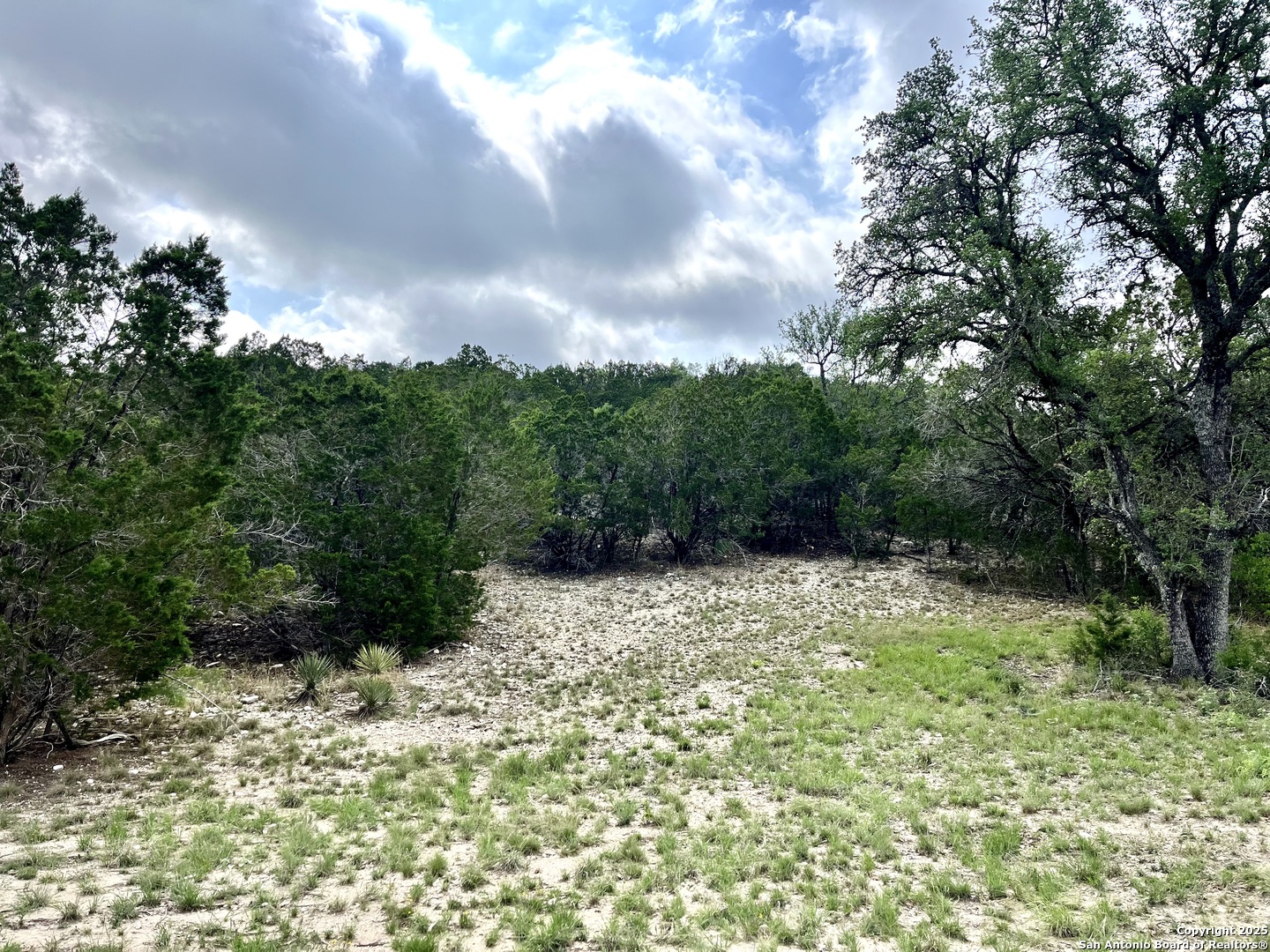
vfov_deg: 53.1
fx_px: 954
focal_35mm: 26
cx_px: 635
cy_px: 476
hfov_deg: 67.3
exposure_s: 1/4854
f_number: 1.6
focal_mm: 5.1
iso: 50
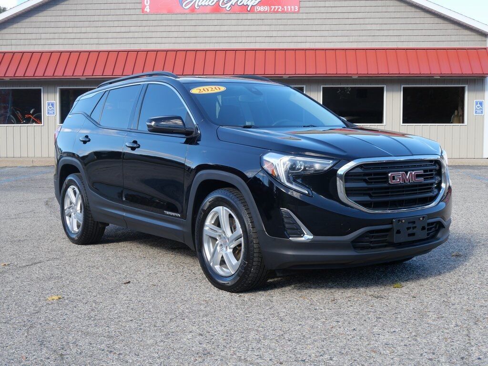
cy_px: 183
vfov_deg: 30.3
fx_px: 677
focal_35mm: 48
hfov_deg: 39.7
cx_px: 244
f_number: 6.3
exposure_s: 1/160
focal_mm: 24
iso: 200
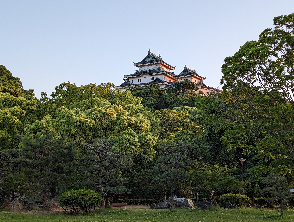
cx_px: 147
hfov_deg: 38.9
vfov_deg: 29.7
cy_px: 111
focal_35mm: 49
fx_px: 417
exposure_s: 1/58.2
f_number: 1.68
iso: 21
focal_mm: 6.9
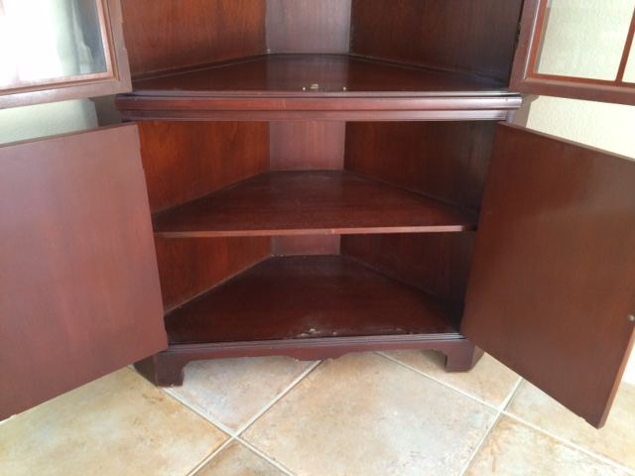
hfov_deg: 61.7
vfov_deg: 48.2
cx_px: 318
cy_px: 238
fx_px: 532
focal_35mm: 29
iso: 100
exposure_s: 1/30
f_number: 2.2
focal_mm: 4.15
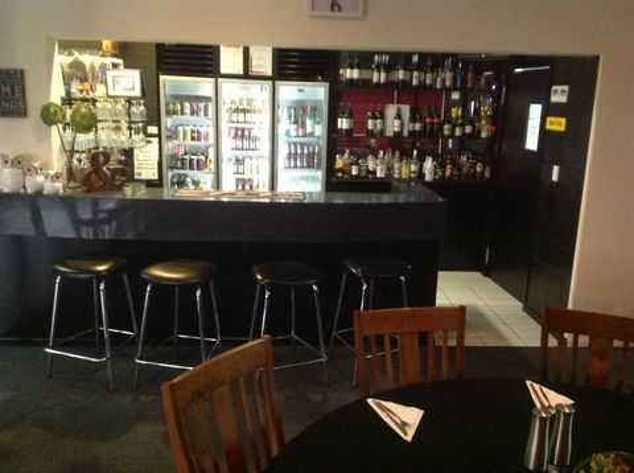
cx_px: 317
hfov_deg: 52.7
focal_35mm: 35
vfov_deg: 40.6
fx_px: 640
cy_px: 236
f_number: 2.4
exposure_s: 1/15
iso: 800
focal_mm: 4.28
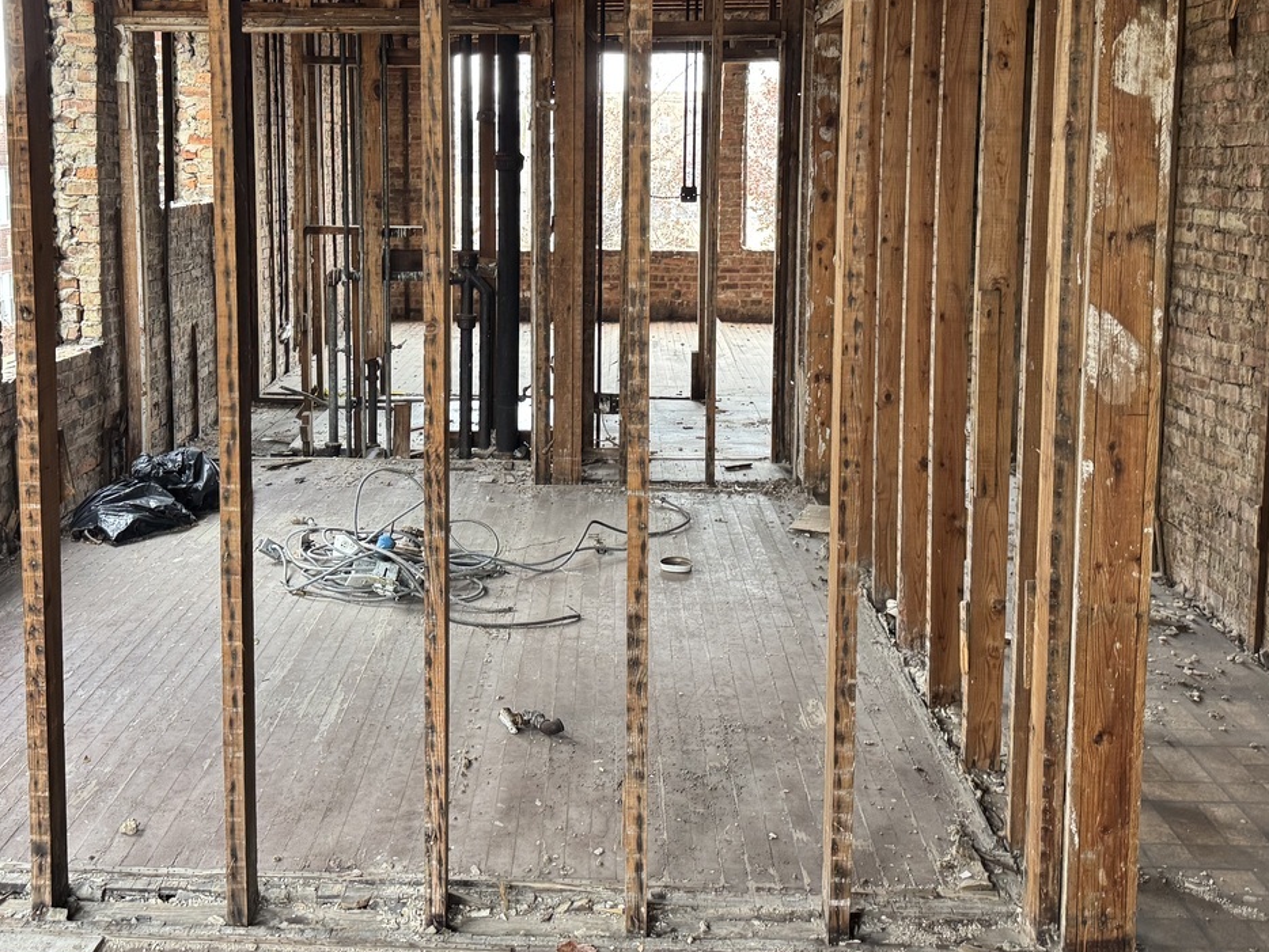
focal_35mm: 37
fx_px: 1357
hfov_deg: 50.0
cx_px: 554
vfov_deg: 38.2
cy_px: 307
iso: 250
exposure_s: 1/60
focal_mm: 6.76
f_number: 1.78
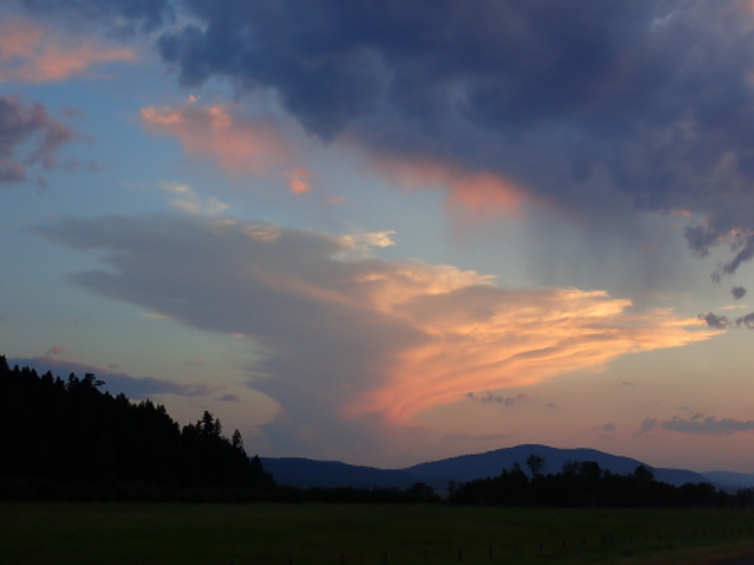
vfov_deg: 25.2
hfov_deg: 33.2
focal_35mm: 58
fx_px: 1263
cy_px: 282
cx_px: 377
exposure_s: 1/60
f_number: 5
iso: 100
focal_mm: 10.35
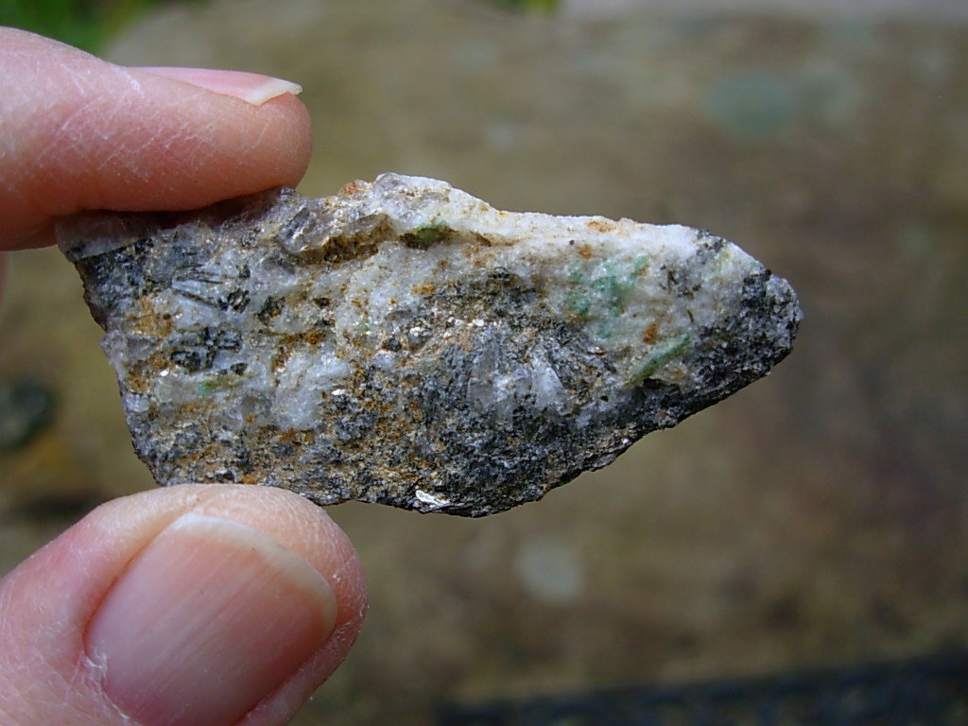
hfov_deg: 49.0
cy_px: 363
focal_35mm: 38
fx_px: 1063
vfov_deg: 37.7
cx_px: 484
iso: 50
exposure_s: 1/117
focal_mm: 6.3
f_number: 2.9
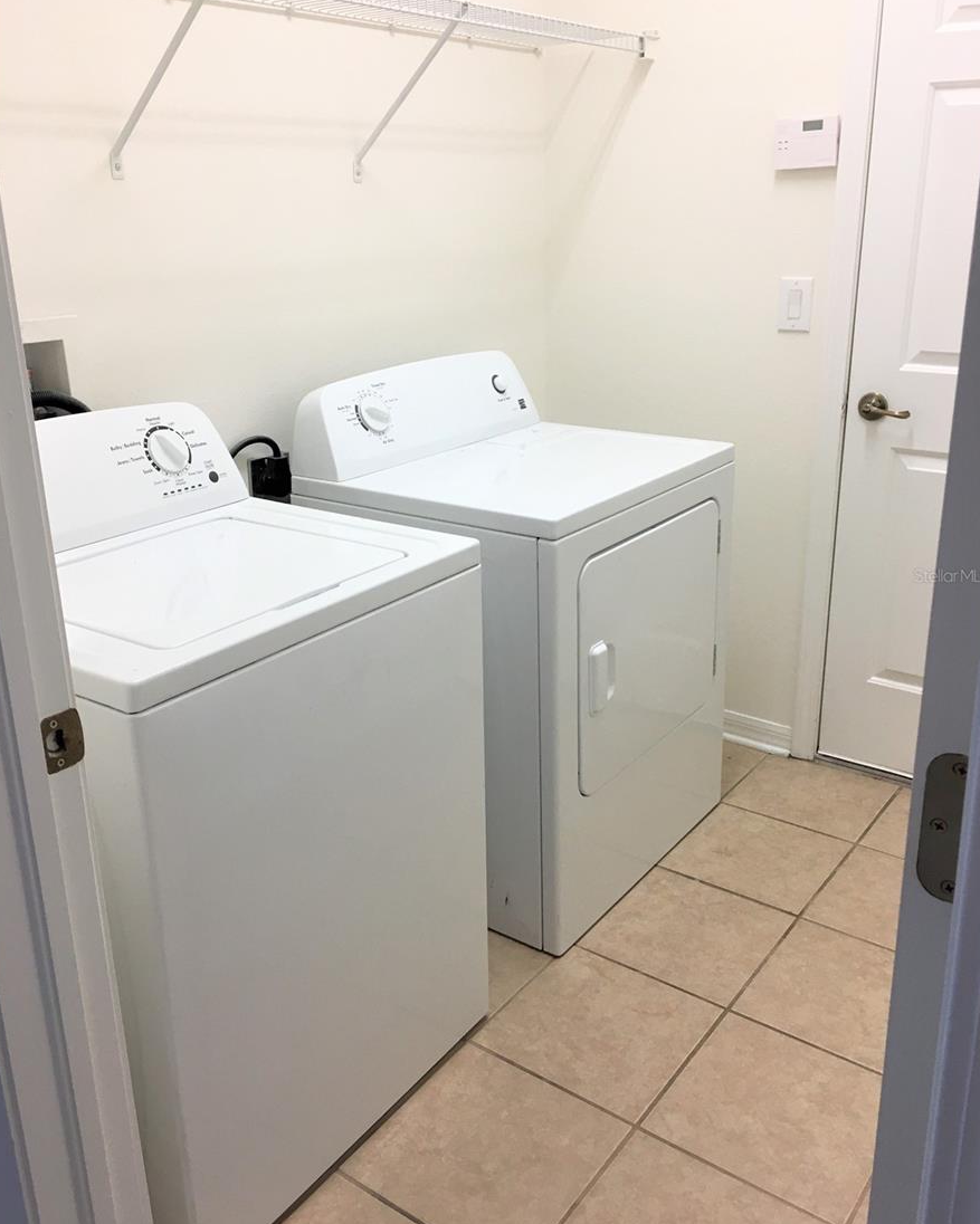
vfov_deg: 57.1
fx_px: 1124
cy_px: 575
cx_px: 491
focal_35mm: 31
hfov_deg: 47.1
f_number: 2.2
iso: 32
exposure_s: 1/30
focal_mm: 4.15
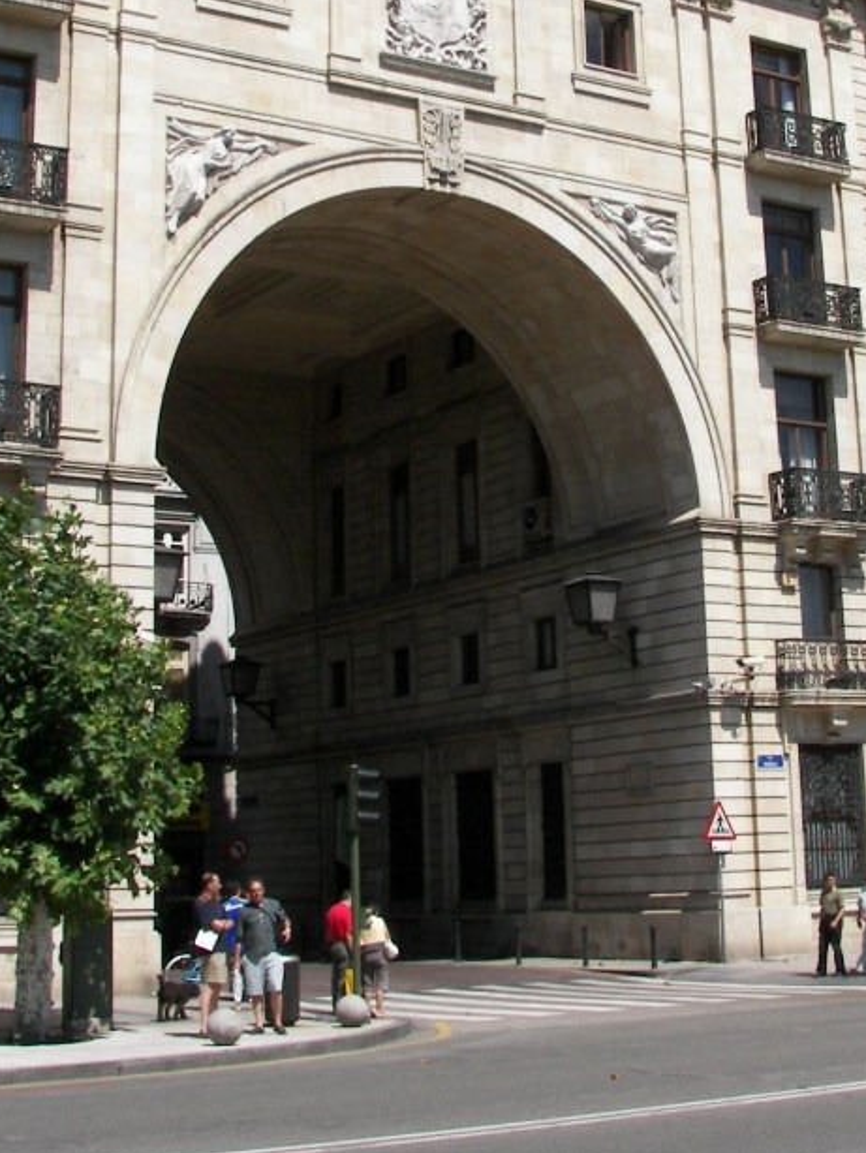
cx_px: 511
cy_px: 293
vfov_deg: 31.6
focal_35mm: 60
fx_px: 2000
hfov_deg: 24.4
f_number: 5.6
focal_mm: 6
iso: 100
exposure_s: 1/800
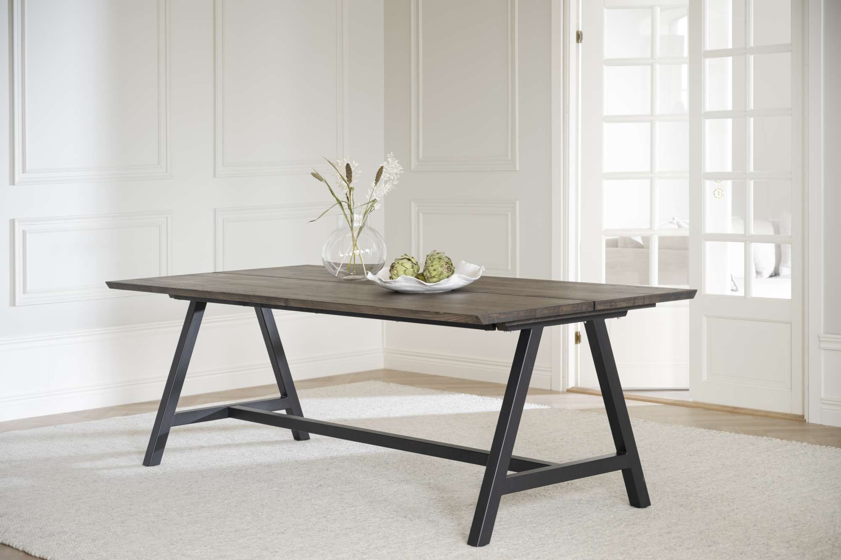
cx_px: 420
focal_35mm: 67
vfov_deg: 20.3
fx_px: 1565
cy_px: 280
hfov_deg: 30.1
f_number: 4
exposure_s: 1/6
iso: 200
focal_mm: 67
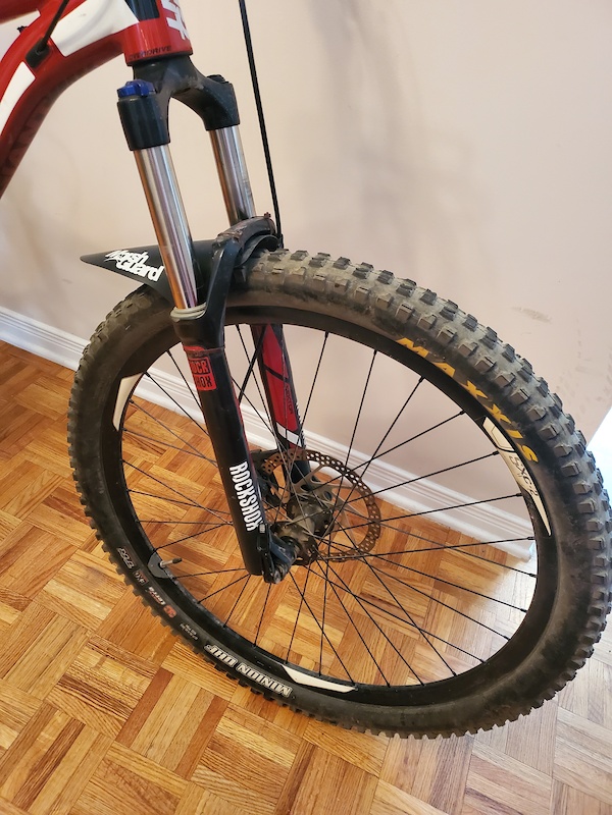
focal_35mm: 26
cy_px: 408
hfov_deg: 53.1
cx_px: 306
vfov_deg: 67.3
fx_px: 613
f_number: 1.5
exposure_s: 1/40
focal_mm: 4.3
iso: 640
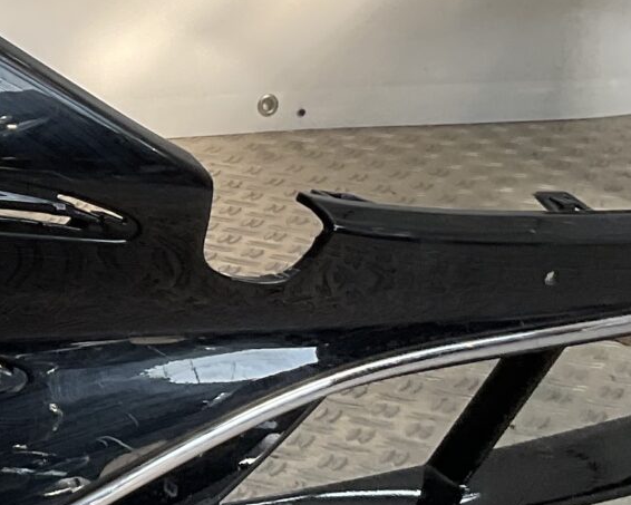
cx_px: -234
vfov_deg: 11.9
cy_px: -7
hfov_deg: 14.3
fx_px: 2391
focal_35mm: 128
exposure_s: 1/300
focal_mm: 3
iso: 16
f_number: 1.8
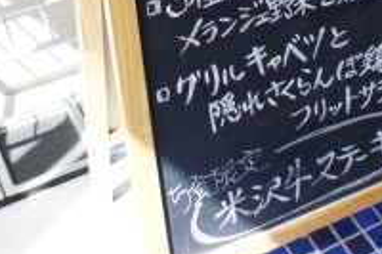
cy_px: -43
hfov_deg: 27.9
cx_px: 258
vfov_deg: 18.0
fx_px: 763
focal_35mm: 72
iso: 200
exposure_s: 1/250
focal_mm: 16
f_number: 2.8
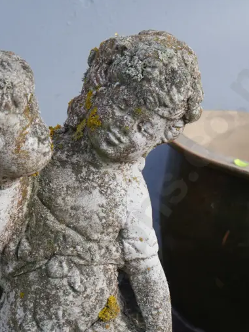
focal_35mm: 81
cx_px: 73
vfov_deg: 23.3
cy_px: 319
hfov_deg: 18.1
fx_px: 776
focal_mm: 20
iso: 200
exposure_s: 1/200
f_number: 6.3
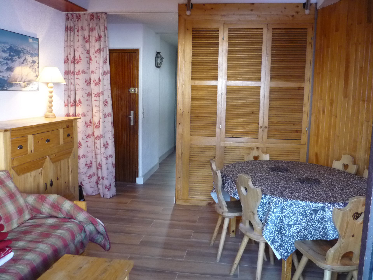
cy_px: 140
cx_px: 186
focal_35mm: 33
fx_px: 356
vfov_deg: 42.9
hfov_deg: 55.4
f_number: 2.8
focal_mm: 5.5
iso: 400
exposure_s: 1/30
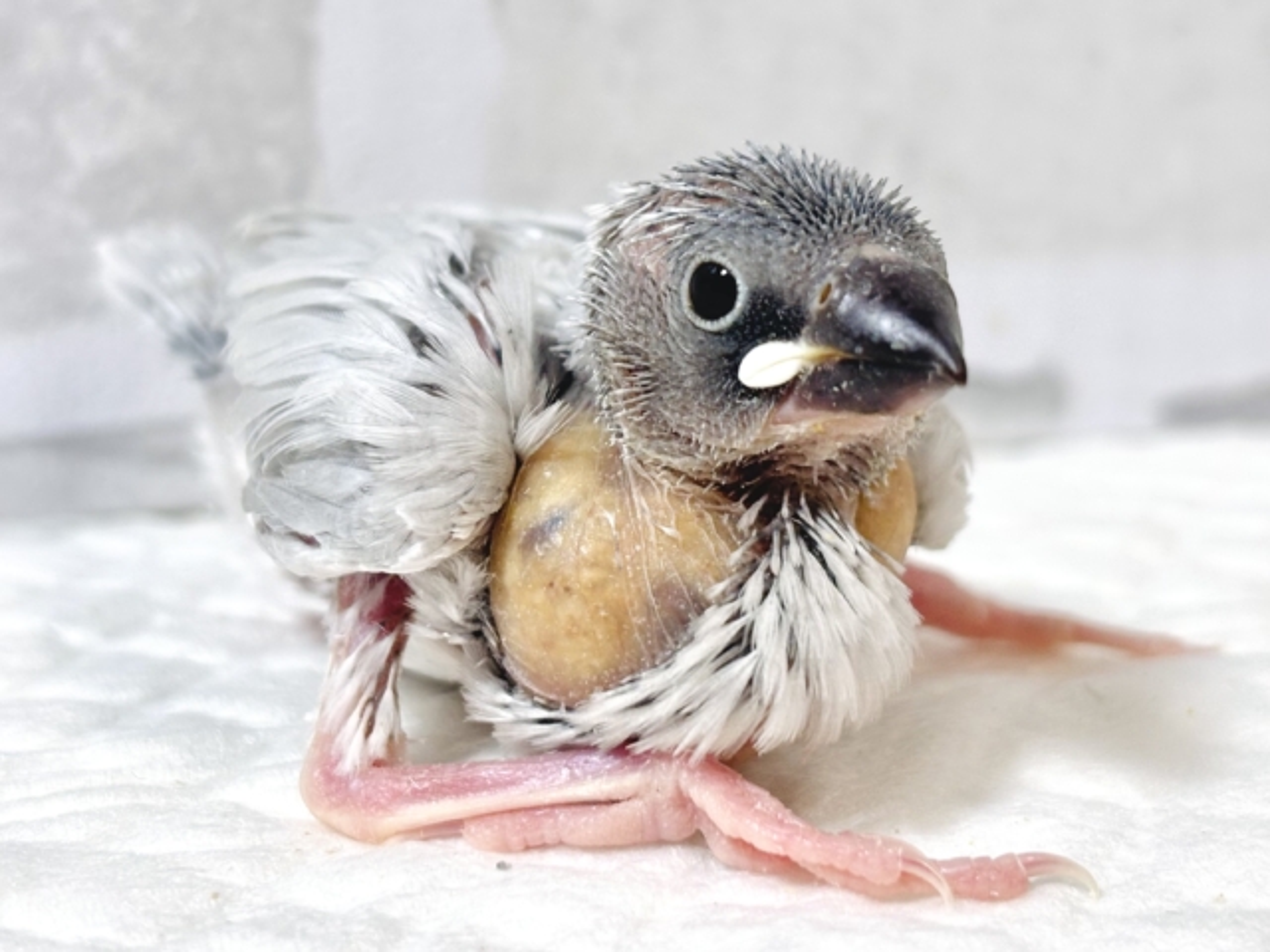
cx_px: 635
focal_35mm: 52
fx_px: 1908
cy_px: 476
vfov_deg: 28.0
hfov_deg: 36.8
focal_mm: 5.96
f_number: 1.6
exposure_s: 1/100
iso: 50
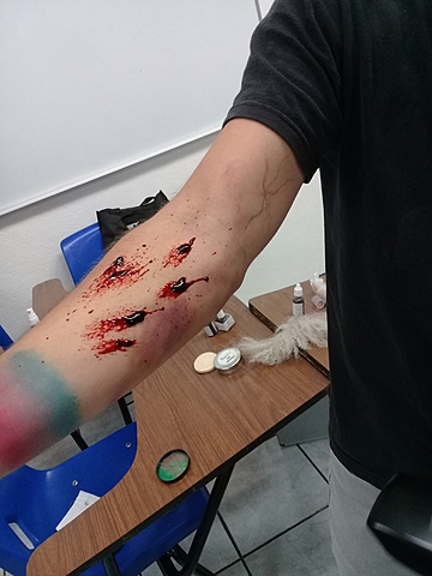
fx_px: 516
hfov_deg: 45.4
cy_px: 288
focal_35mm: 31
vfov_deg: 58.4
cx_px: 216
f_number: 2.2
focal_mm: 3.3
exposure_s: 1/40
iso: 160
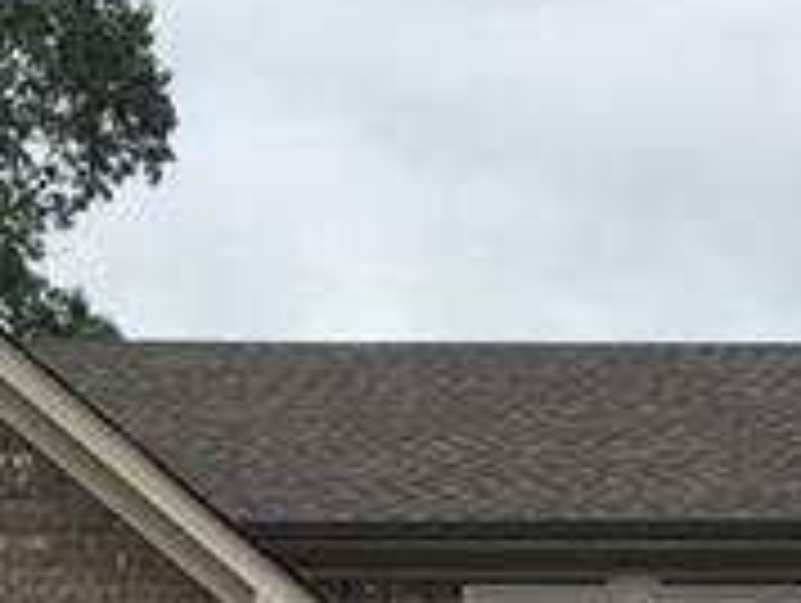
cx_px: 504
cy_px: 1066
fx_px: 3012
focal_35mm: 130
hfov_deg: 15.1
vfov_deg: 10.7
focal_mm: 4.15
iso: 25
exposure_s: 1/916
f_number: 2.2
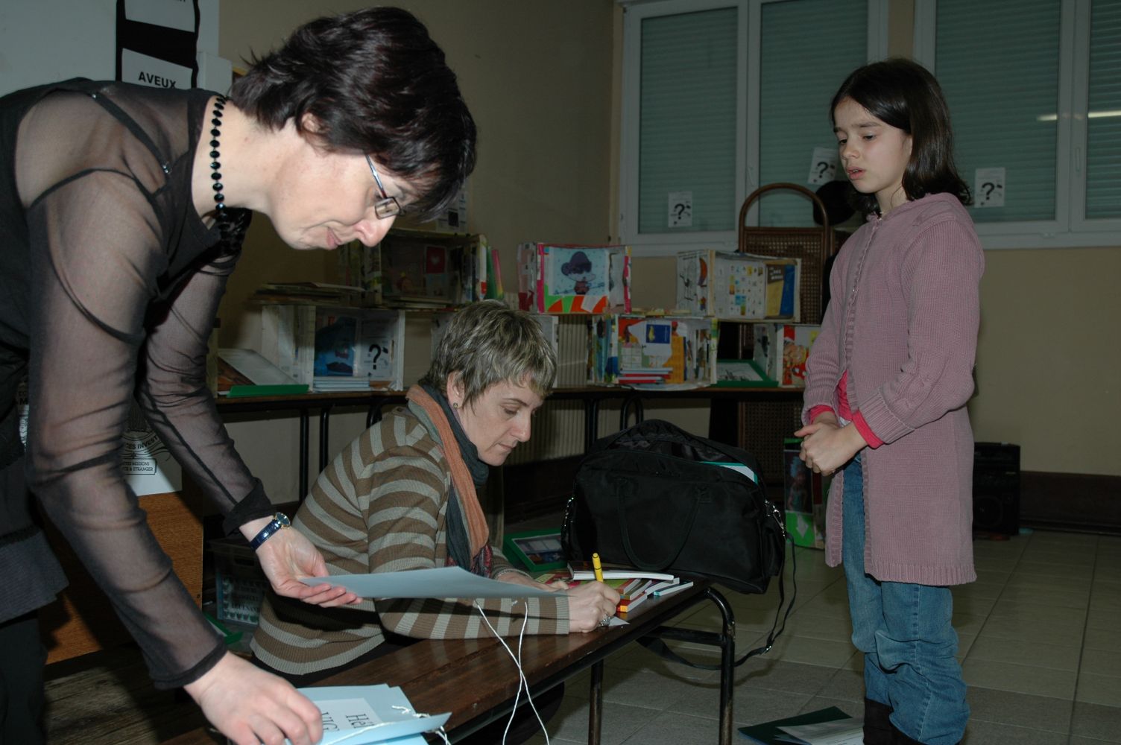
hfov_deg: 51.3
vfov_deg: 35.4
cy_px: 372
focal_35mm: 38
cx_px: 560
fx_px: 1167
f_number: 4
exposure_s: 1/60
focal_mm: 25
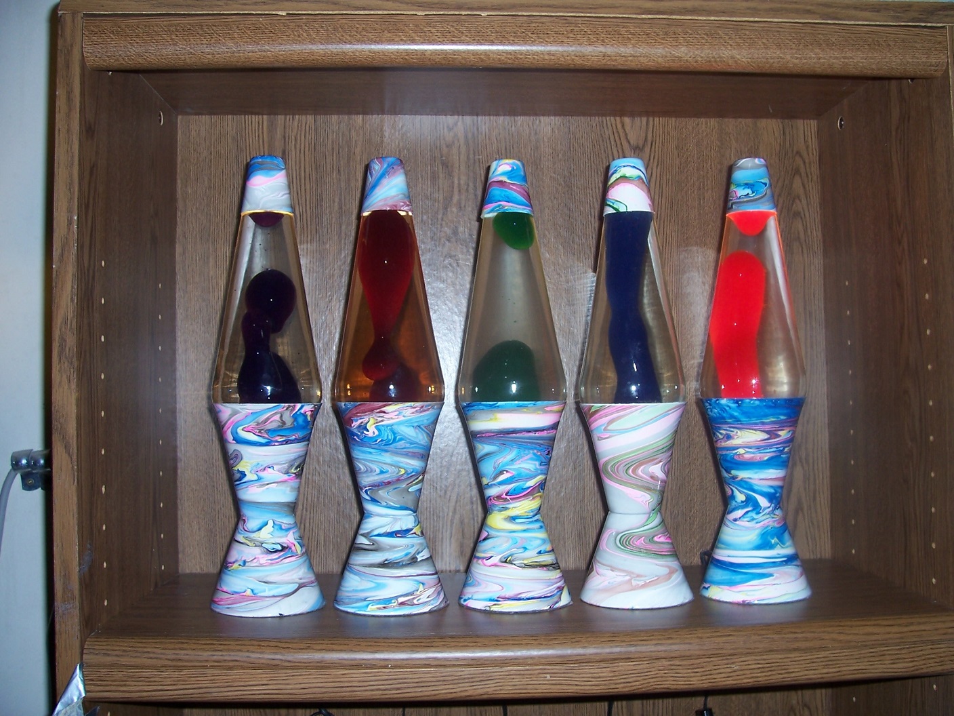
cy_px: 358
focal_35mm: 34
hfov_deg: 54.0
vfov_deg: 41.8
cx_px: 477
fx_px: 937
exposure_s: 1/60
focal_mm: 5.6
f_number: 2.7
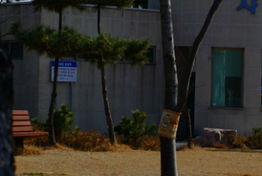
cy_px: -19
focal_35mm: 191
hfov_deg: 10.7
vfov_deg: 7.2
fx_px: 1393
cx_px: 195
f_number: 8
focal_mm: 50
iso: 100
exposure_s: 1/250
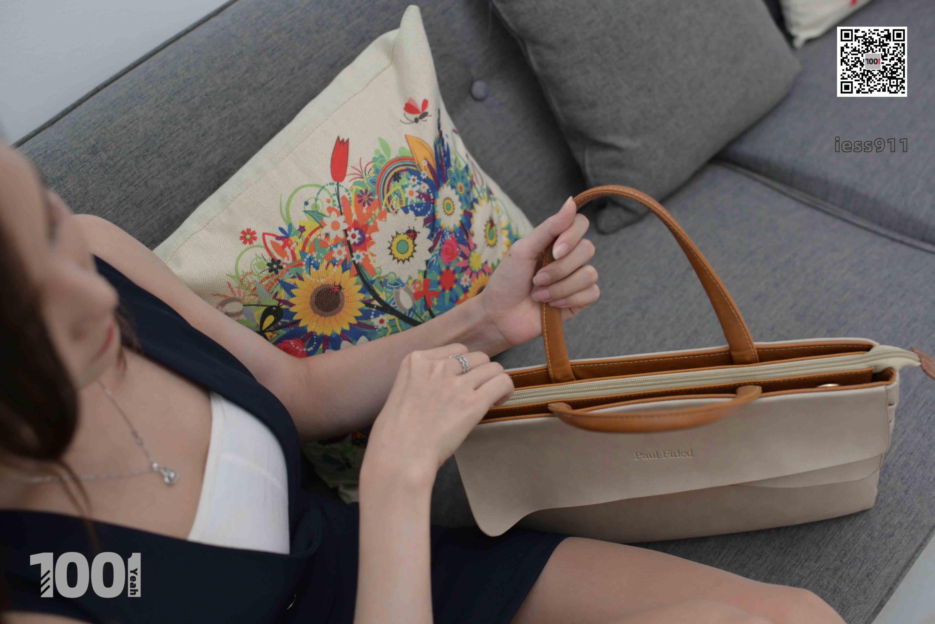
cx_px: 468
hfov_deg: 54.4
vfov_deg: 37.9
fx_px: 909
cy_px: 312
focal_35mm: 35
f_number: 3.2
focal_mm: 35
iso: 800
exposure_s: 1/250
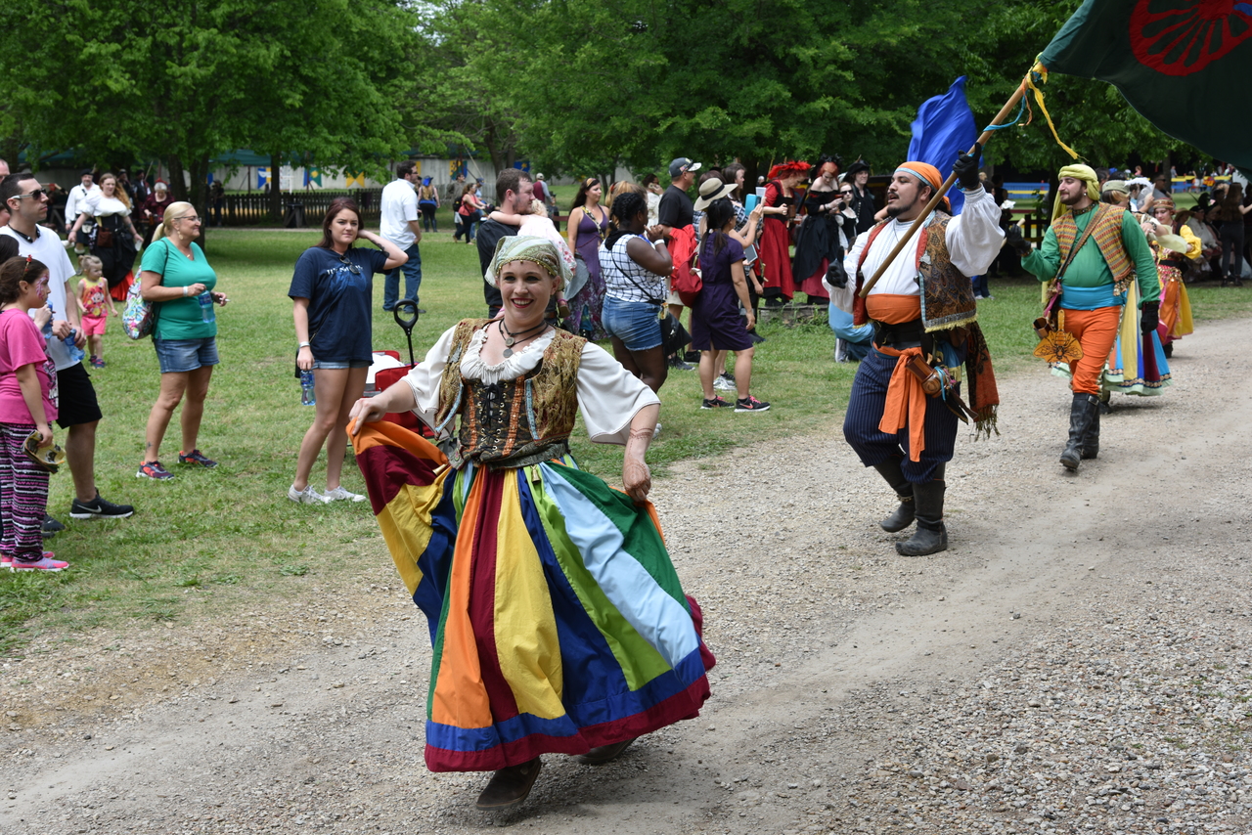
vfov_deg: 29.3
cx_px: 626
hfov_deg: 42.7
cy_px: 418
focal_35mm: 46
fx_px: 1600
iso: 100
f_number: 7.1
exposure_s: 1/200
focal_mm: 46
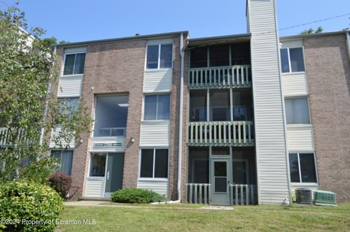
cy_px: 116
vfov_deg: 47.8
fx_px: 262
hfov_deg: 67.4
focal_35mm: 27
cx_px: 175
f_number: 7.1
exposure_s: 1/200
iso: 100
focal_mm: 18
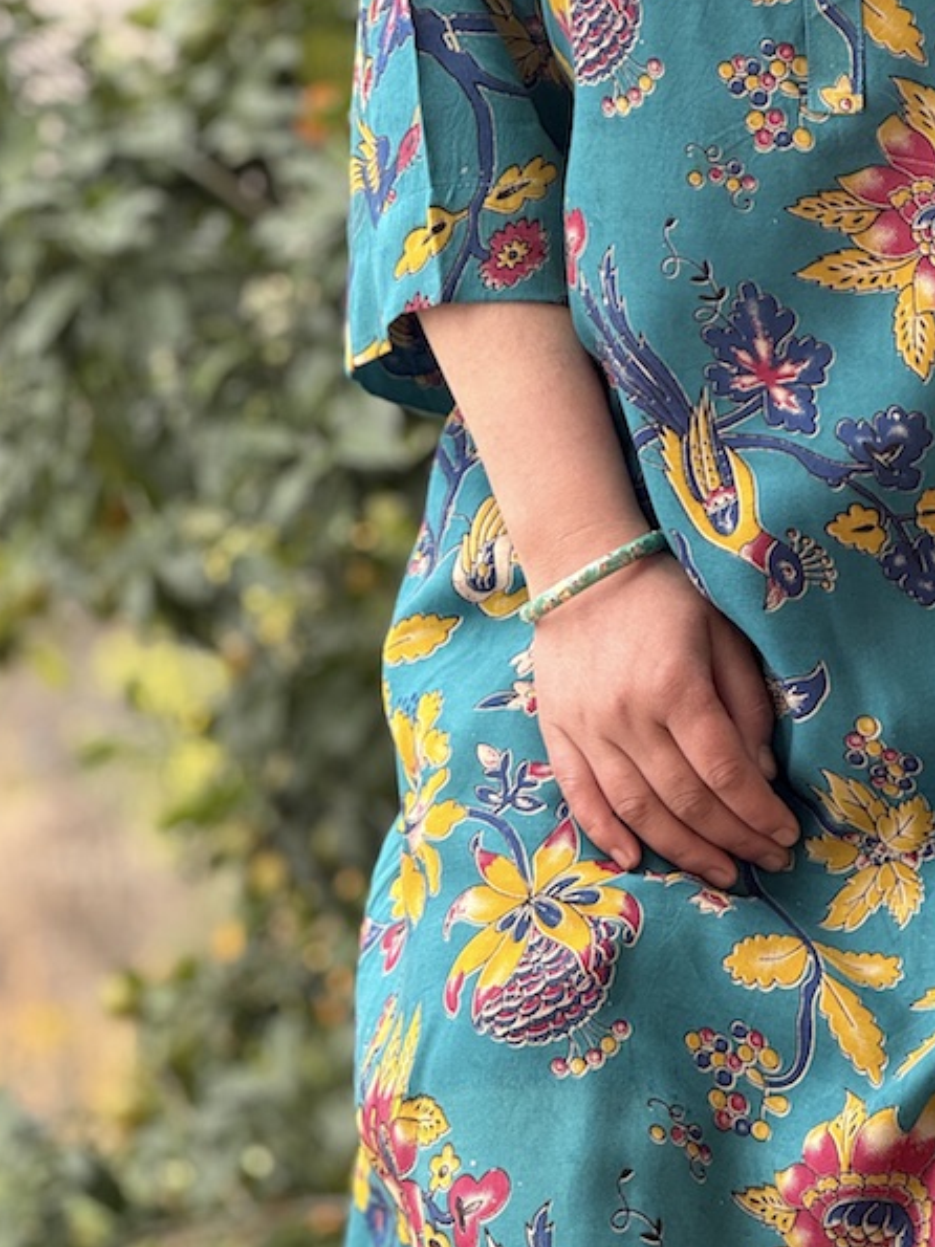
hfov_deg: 11.4
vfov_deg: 15.3
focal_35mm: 129
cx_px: 752
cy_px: 413
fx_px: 4647
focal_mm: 9
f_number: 2.8
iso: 64
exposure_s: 1/99
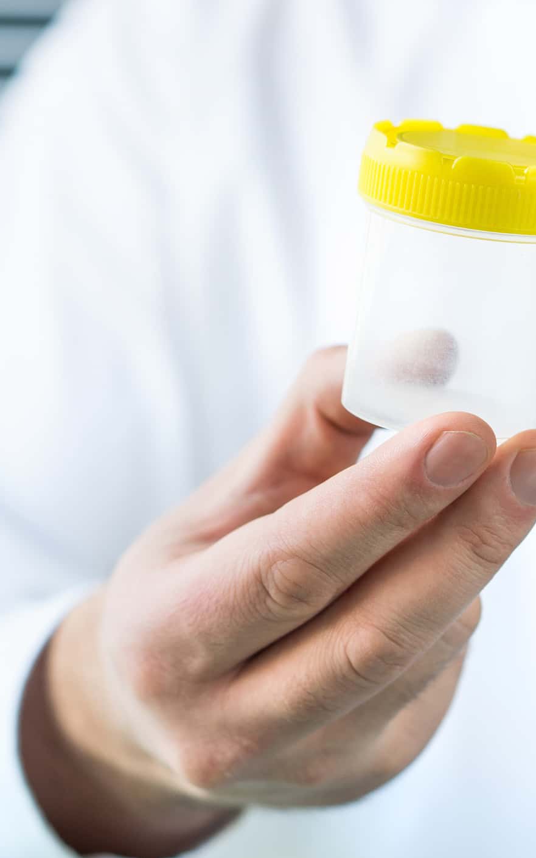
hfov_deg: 11.3
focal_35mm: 115
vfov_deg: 18.1
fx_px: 2688
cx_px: 456
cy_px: 429
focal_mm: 50
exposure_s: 1/40
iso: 200
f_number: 2.8
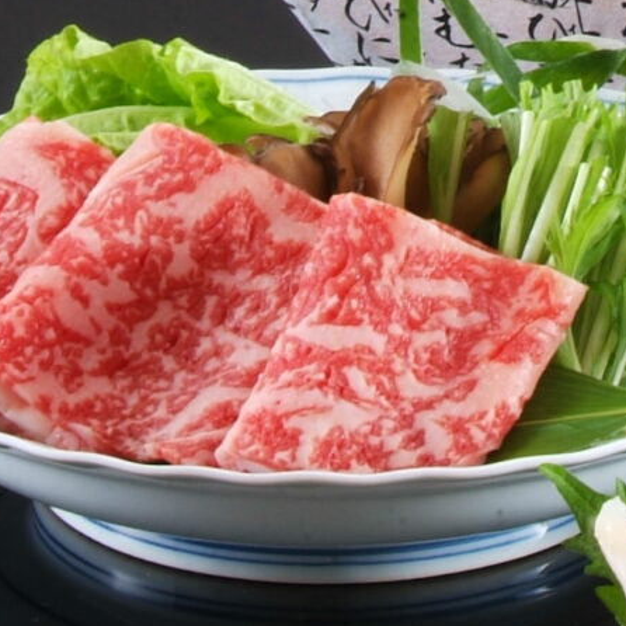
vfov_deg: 2.4
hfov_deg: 2.4
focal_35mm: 733
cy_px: 218
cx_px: 1433
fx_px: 14997
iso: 100
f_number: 22
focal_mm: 100
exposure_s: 1/125
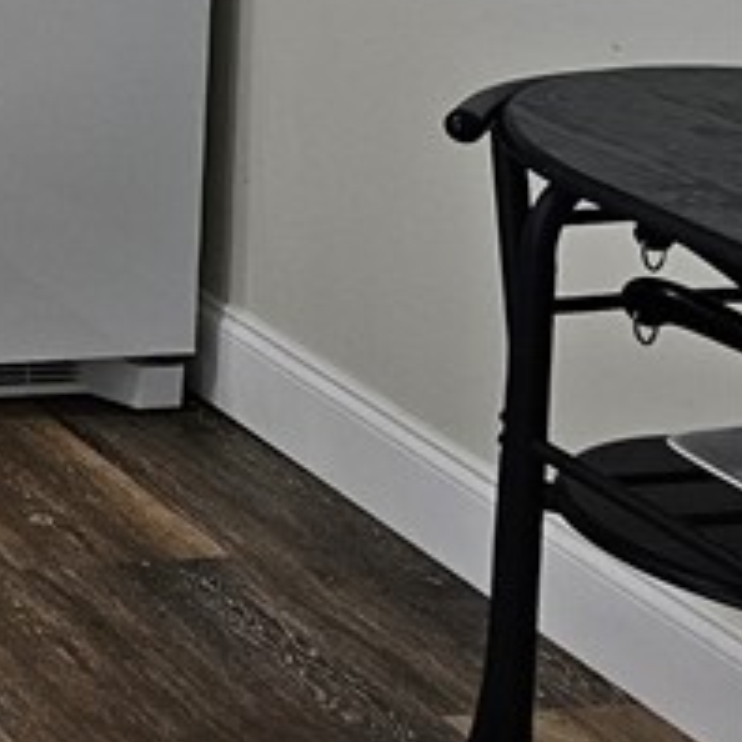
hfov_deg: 12.2
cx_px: -1165
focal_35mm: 105
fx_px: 2546
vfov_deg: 15.4
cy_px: -356
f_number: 1.7
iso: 125
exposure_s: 1/120
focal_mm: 6.3
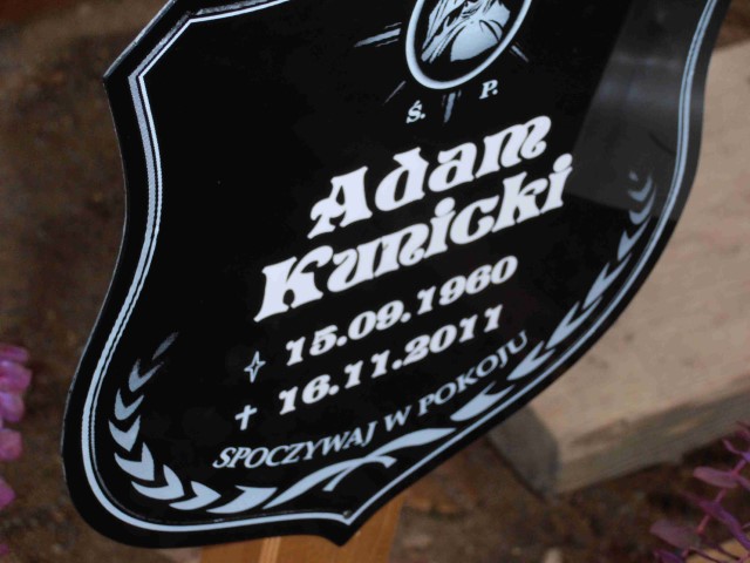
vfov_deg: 10.7
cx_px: 375
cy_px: 282
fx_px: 2990
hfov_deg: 14.3
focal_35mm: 138
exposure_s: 1/80
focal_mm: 24.39
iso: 125
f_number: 5.8
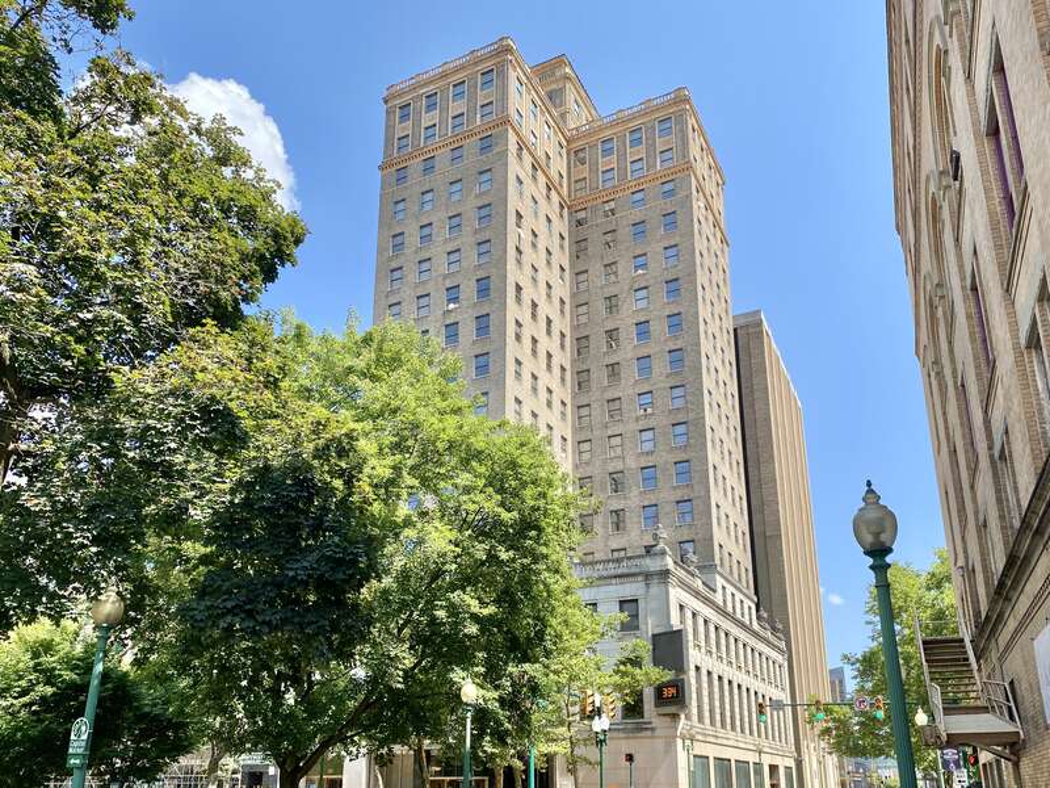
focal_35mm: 26
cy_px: 394
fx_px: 789
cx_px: 525
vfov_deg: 53.1
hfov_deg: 67.3
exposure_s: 1/1395
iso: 32
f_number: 1.8
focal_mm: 4.25
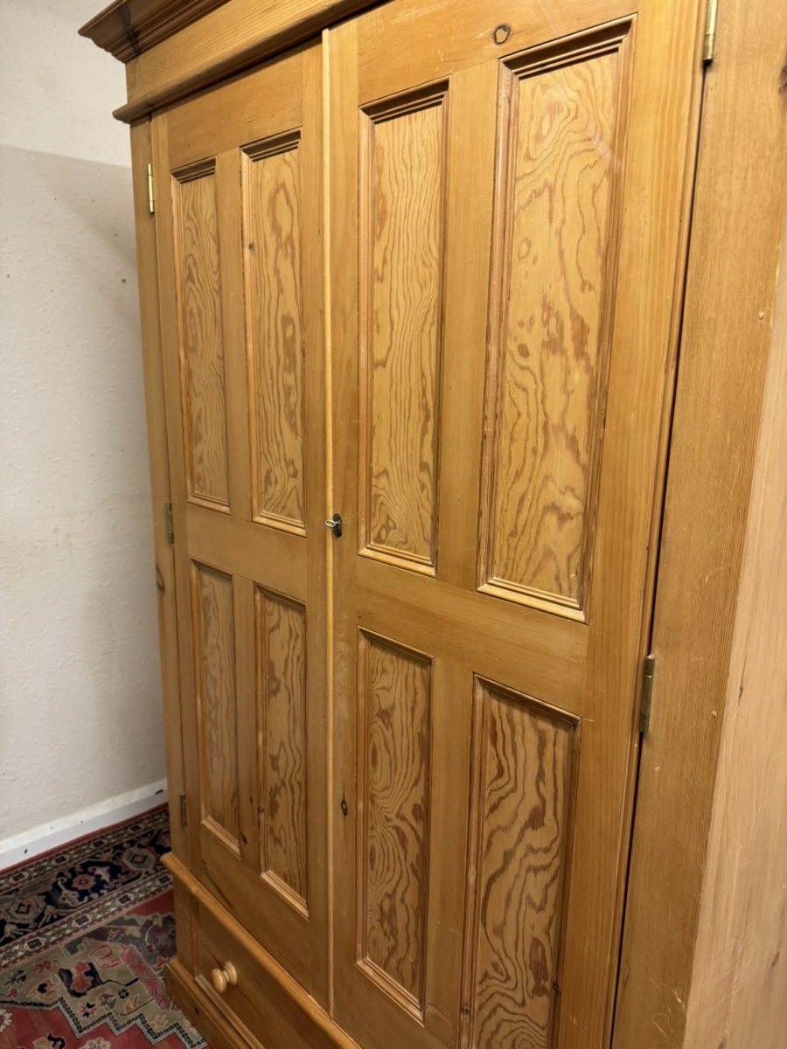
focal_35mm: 24
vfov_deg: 71.6
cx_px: 394
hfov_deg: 56.8
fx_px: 728
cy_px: 524
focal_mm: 6.76
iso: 125
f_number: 1.78
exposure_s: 1/50
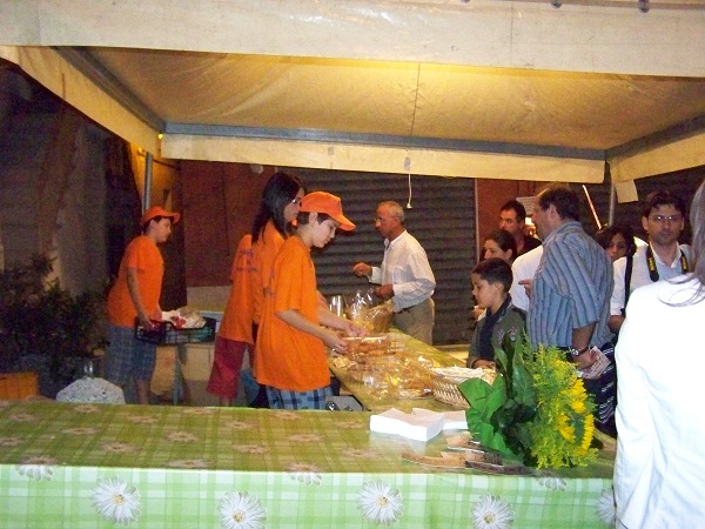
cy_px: 264
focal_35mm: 38
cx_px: 352
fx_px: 774
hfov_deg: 49.0
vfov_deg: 37.7
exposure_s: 1/60
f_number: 2.8
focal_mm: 6.3
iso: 1600
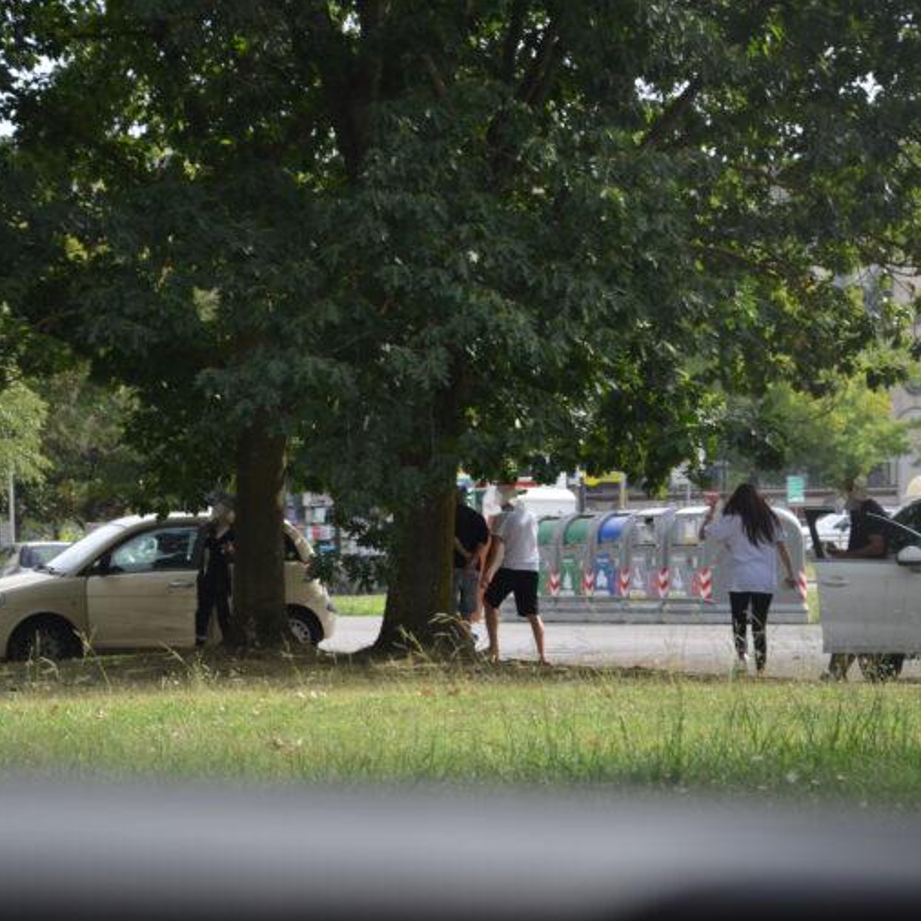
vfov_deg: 8.6
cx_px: 369
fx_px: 6100
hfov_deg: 8.6
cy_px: 461
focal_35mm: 203
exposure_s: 1/125
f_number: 5.6
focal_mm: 105
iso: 360
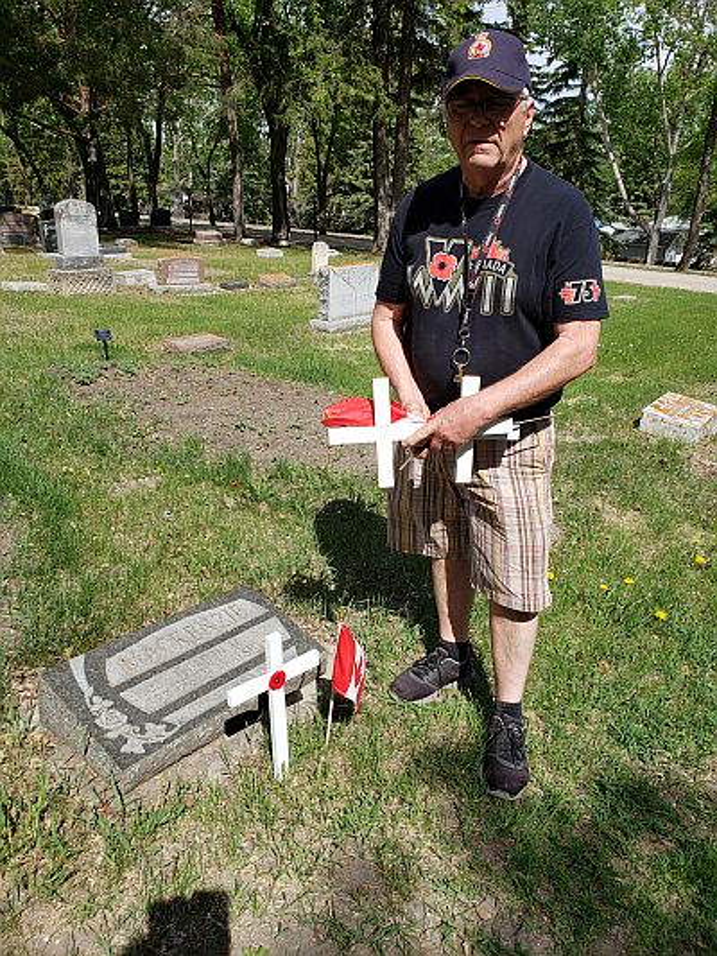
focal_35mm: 26
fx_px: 718
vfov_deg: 67.3
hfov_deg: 53.1
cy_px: 478
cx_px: 358
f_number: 2.4
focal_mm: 4.3
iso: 50
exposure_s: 1/1359
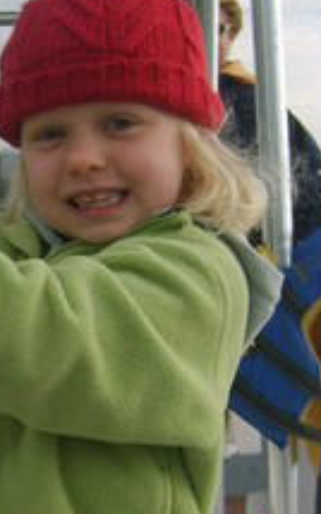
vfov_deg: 22.4
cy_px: 377
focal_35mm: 92
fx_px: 1290
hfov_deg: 13.5
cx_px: -125
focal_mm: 5.8
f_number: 2.8
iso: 50
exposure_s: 1/750
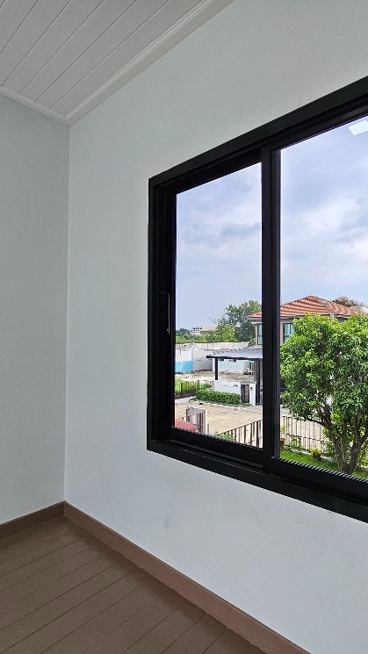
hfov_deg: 57.3
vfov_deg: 89.6
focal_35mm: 19
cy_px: 327
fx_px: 330
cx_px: 239
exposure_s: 1/100
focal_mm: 1.74
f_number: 2.2
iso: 50
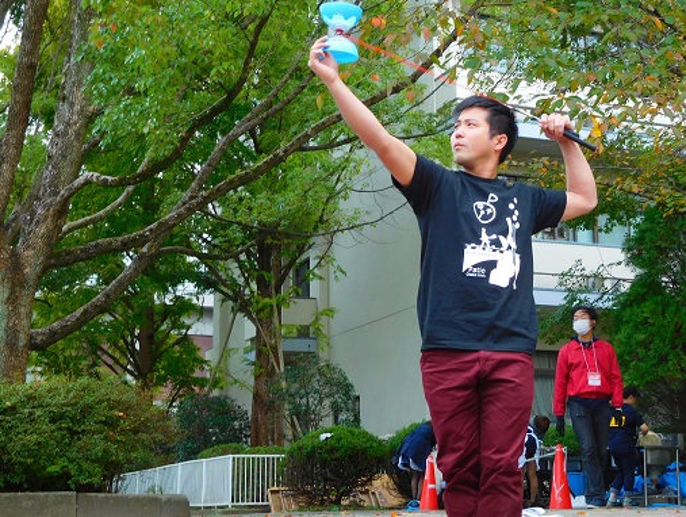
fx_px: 993
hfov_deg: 38.1
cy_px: 258
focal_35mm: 50
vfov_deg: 29.2
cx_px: 343
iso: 180
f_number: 4.1
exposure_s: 1/30
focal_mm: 8.9
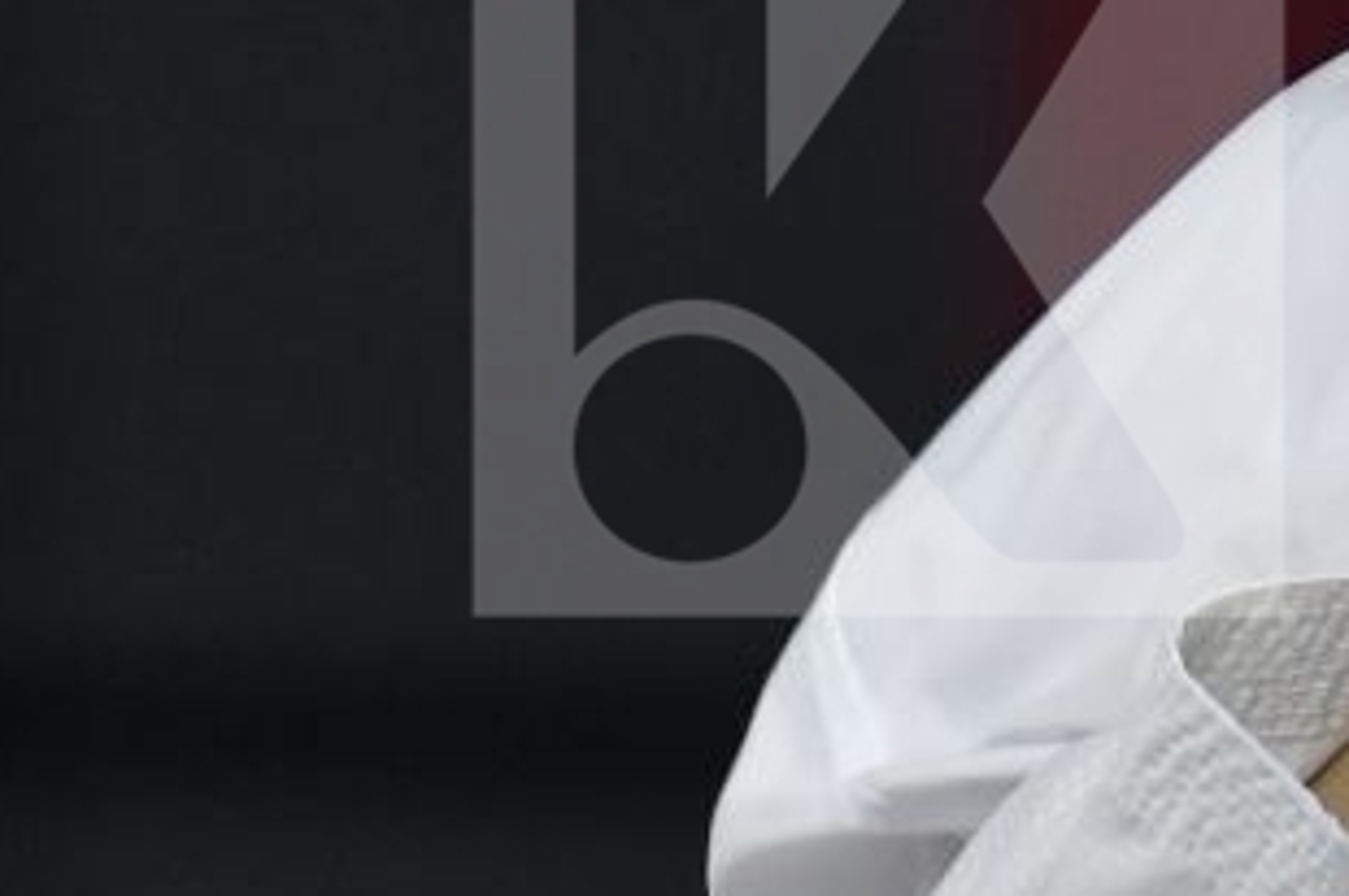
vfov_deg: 0.6
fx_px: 91297
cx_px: 2354
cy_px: 222
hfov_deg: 0.8
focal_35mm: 2439
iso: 1250
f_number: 4
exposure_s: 1/320
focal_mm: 280
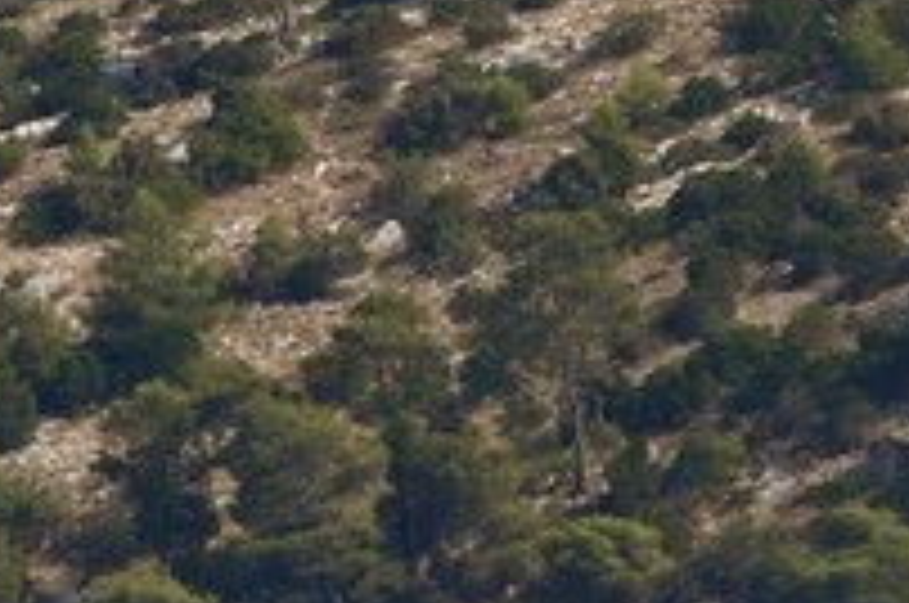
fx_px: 39982
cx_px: -2660
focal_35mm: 1586
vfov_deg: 0.9
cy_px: 2257
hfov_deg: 1.3
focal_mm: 200
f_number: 11
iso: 200
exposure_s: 1/500
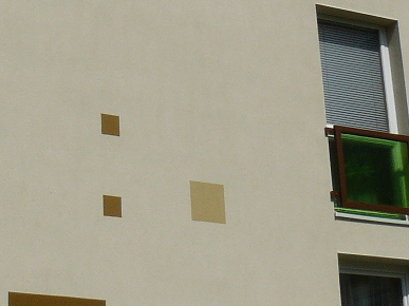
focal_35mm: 119
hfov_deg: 16.4
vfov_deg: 11.9
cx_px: 83
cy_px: -158
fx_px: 1406
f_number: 8
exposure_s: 1/640
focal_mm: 6
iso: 100
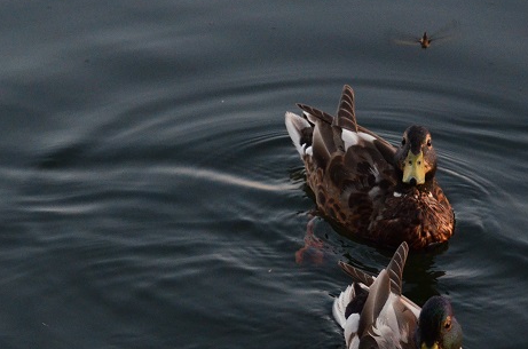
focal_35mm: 228
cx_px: 71
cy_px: 308
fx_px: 3336
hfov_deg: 9.0
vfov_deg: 6.0
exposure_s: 1/500
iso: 2000
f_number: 4.5
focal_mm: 70
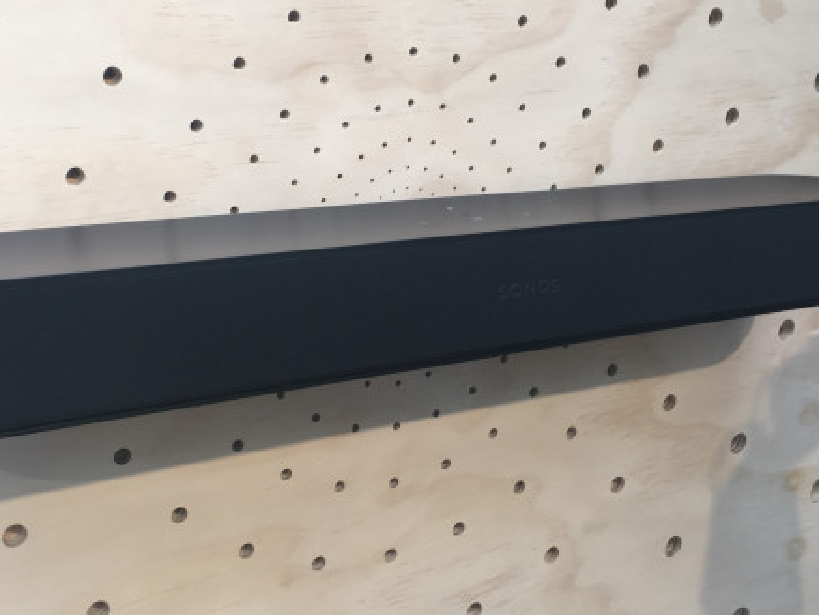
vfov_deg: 32.2
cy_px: 307
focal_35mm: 45
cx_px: 346
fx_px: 1065
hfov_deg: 41.9
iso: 32
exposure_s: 1/60
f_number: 2.2
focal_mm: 4.15
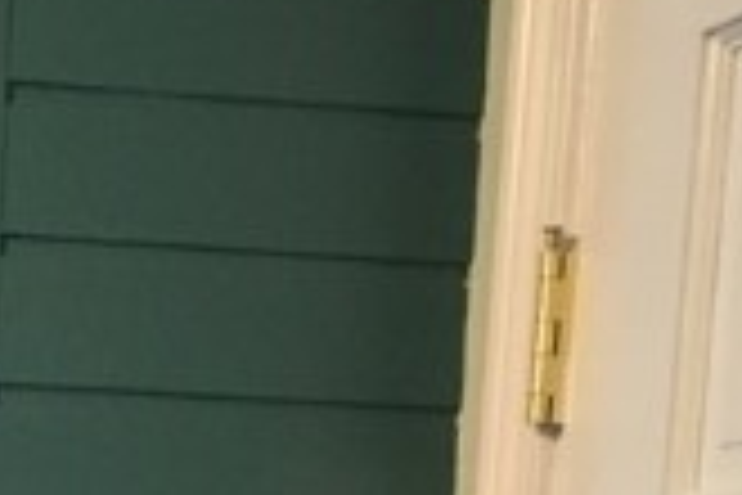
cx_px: -364
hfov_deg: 13.8
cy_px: 1300
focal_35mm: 140
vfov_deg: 8.7
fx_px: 2885
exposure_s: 1/30
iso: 100
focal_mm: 4.15
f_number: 2.2
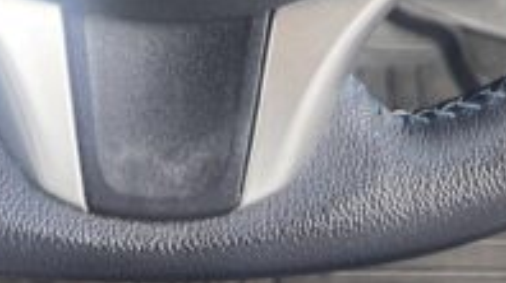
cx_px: 202
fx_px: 1528
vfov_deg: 9.1
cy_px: -470
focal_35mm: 114
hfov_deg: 18.8
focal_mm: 5.7
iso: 125
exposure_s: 1/121
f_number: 1.5
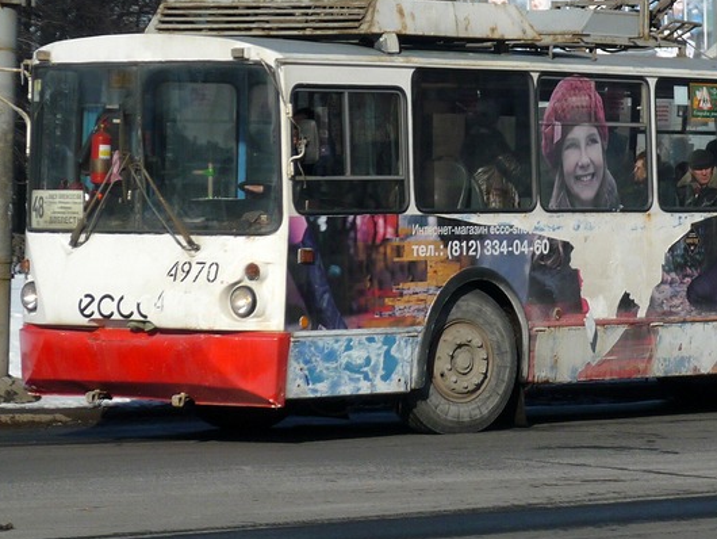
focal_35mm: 170
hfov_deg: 11.6
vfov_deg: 8.7
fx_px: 3523
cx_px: 553
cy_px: 69
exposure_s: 1/160
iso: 100
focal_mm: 14.6
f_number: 13
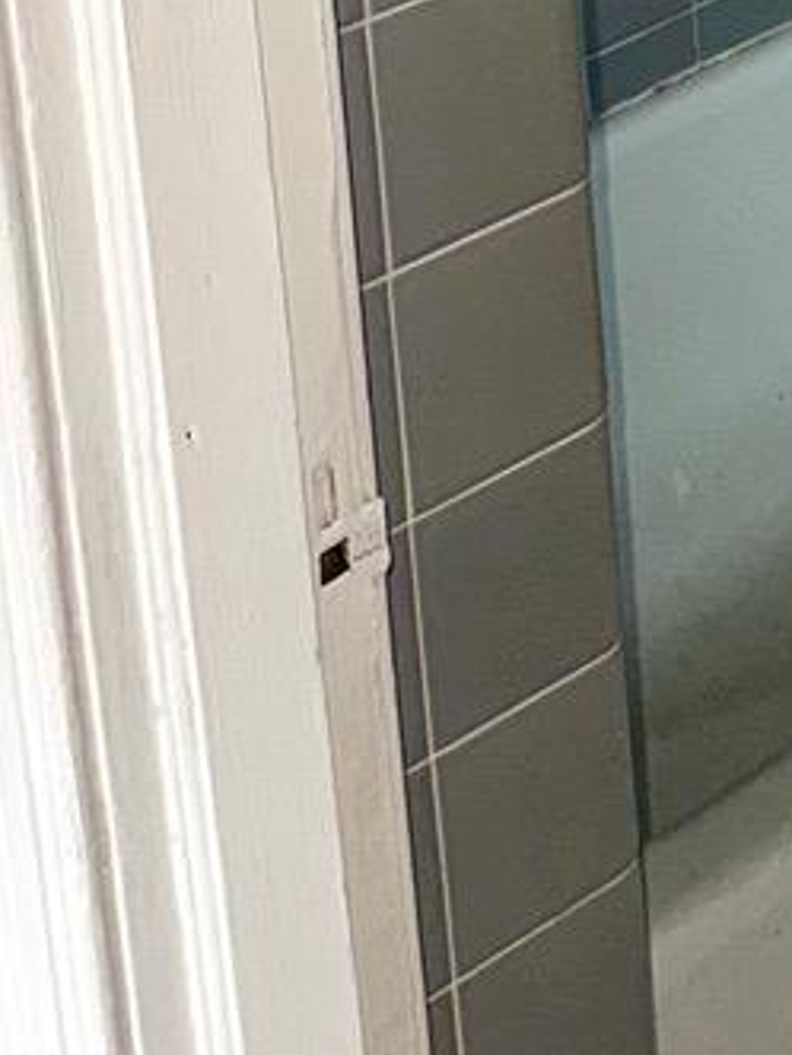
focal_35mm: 111
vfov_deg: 16.0
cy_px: -591
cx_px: 1136
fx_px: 3386
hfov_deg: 12.7
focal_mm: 6.76
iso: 100
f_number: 1.78
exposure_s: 1/17
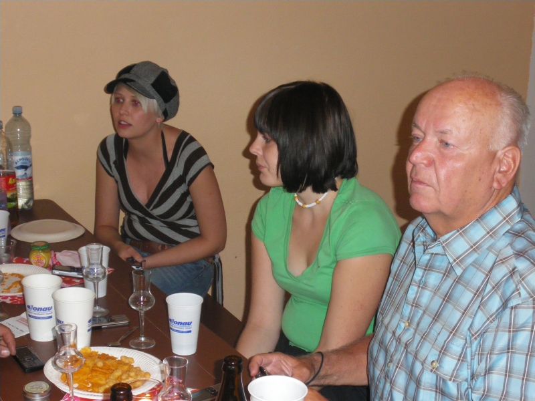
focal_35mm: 51
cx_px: 268
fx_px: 788
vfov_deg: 28.6
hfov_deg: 37.5
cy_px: 200
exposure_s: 1/60
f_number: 4.4
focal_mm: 9
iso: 400
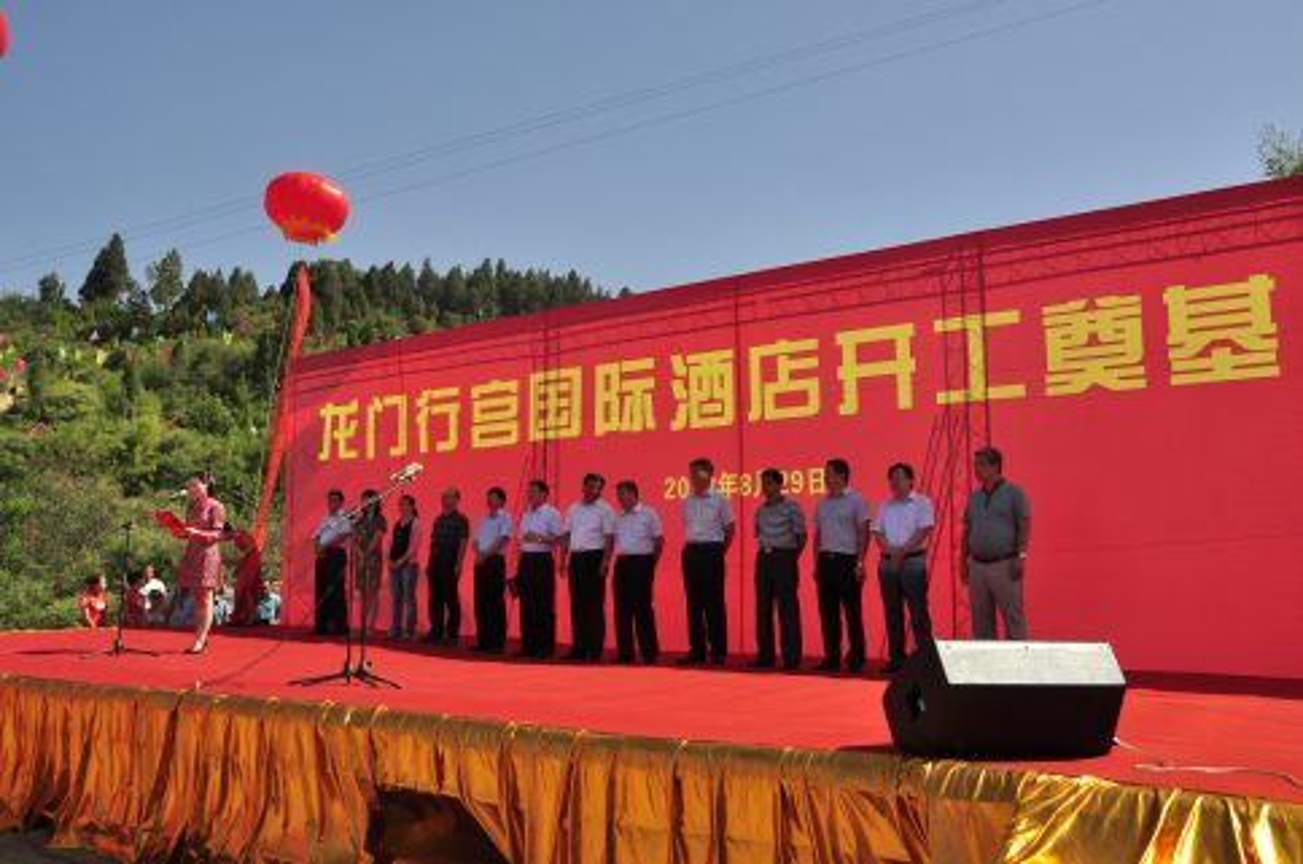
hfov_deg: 62.0
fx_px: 1084
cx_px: 652
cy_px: 432
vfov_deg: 43.5
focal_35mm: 30
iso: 200
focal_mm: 20
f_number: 10
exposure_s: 1/400
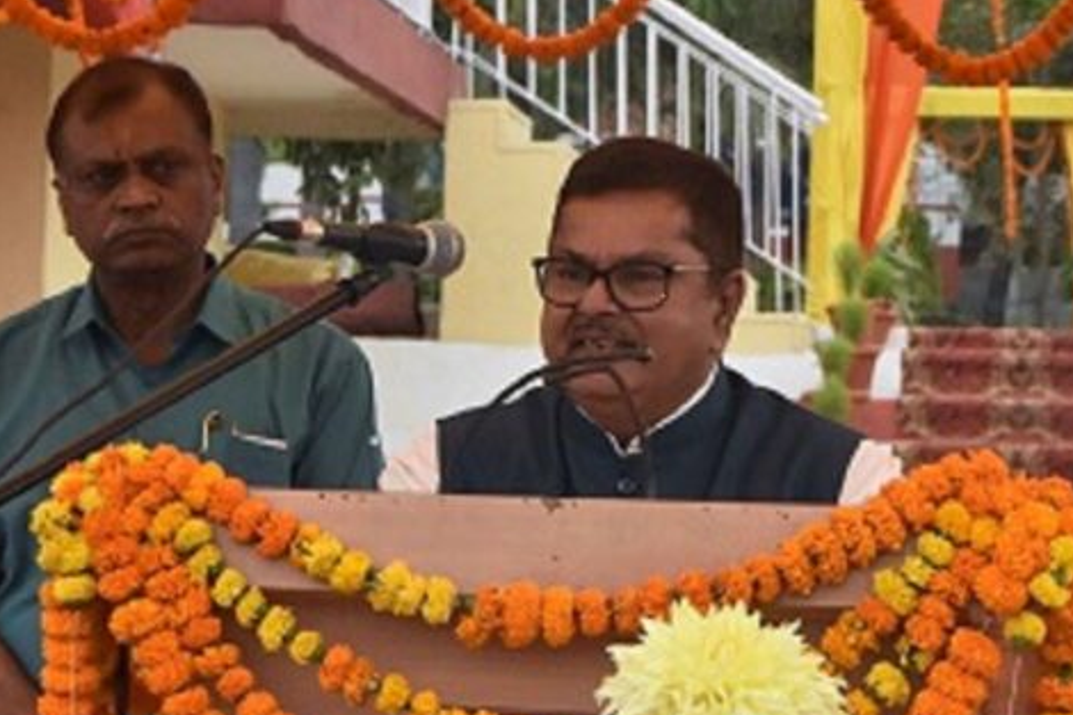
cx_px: 457
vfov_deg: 10.2
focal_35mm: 134
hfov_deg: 15.3
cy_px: 365
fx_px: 3992
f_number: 13
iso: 1600
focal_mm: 70
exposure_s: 1/640
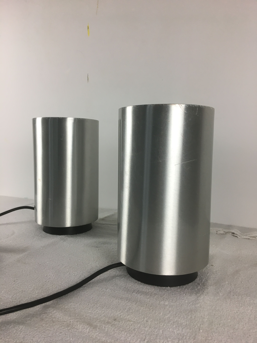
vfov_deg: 61.7
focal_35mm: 29
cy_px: 172
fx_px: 287
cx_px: 128
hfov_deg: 48.2
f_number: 2.2
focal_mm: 4.15
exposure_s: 1/33
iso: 25
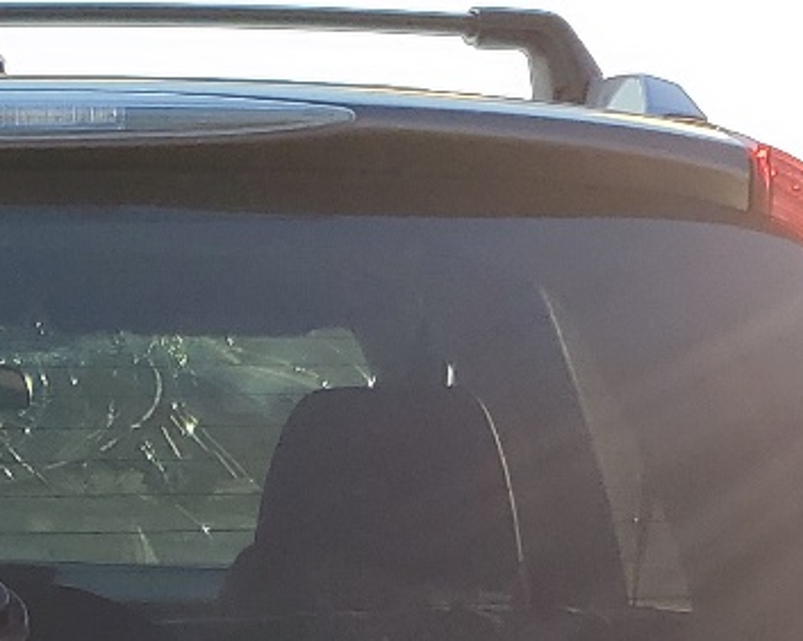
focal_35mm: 115
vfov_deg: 12.6
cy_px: 1032
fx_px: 2732
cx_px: -14
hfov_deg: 16.4
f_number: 1.5
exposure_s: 1/1250
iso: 50
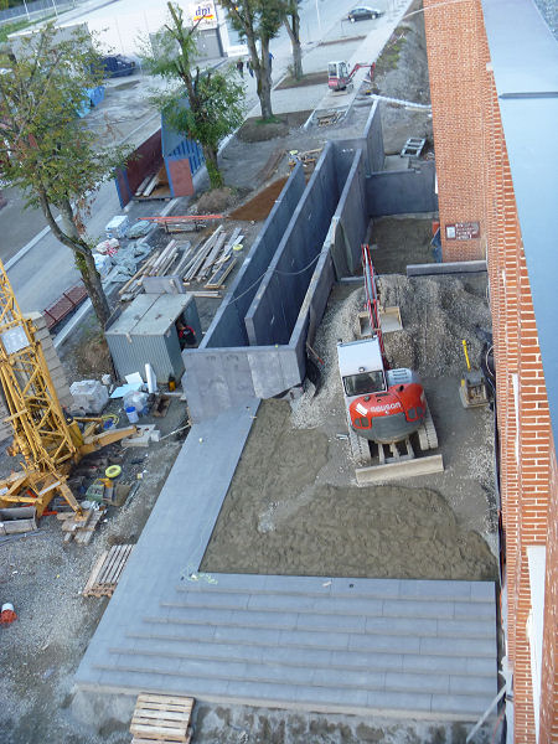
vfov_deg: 52.6
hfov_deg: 40.7
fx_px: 752
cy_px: 372
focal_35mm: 35
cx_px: 279
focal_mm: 6.3
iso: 125
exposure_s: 1/30
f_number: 3.5
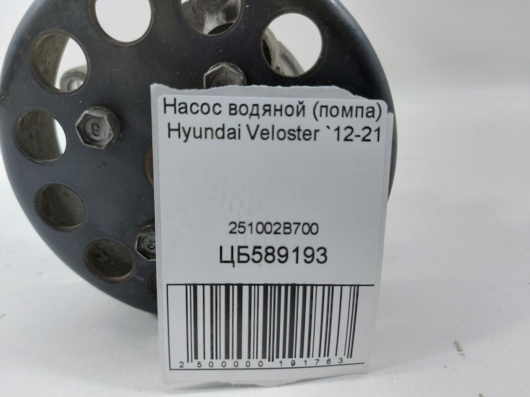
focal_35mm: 24
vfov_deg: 56.8
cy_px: 198
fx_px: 367
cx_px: 265
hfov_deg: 71.6
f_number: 1.8
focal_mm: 5.23
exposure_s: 1/50
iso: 80
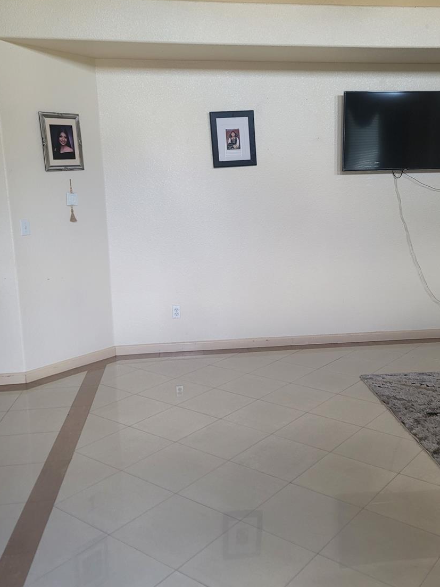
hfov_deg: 41.6
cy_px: 289
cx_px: 267
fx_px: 576
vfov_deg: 54.0
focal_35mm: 34
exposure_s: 1/120
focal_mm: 7
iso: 200
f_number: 1.8
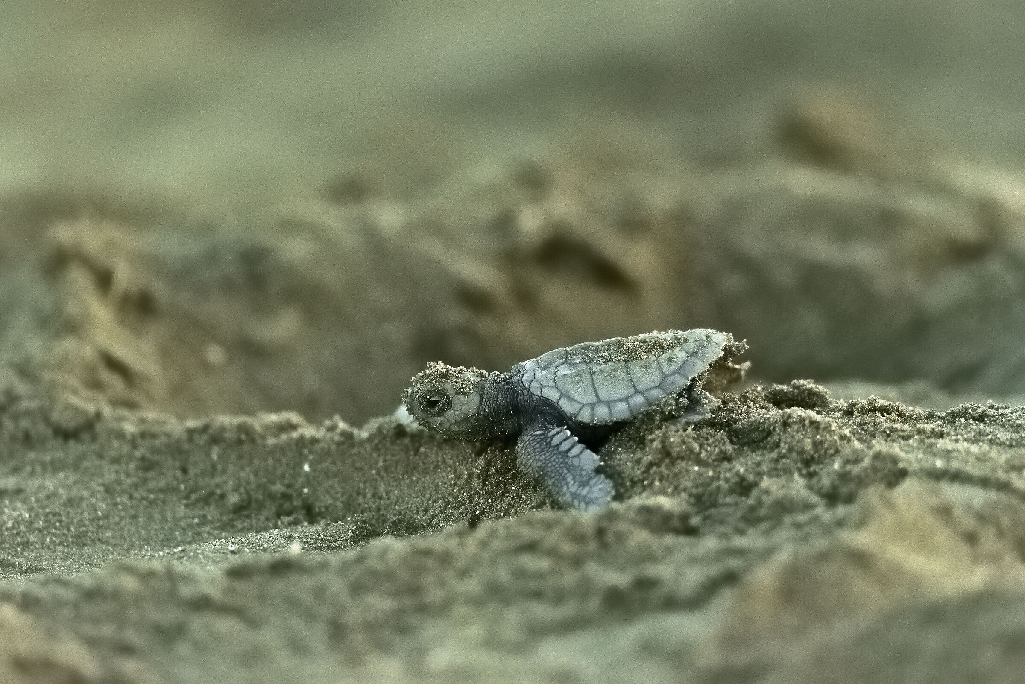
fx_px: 17089
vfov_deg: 2.3
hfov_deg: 3.4
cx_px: 512
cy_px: 342
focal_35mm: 600
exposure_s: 1/500
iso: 11400
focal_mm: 600
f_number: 6.3
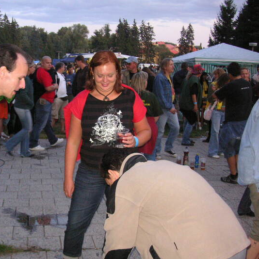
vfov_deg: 34.6
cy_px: 145
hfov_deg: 34.1
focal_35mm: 49
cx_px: 73
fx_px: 415
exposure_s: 1/45
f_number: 2.8
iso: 160
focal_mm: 6.1
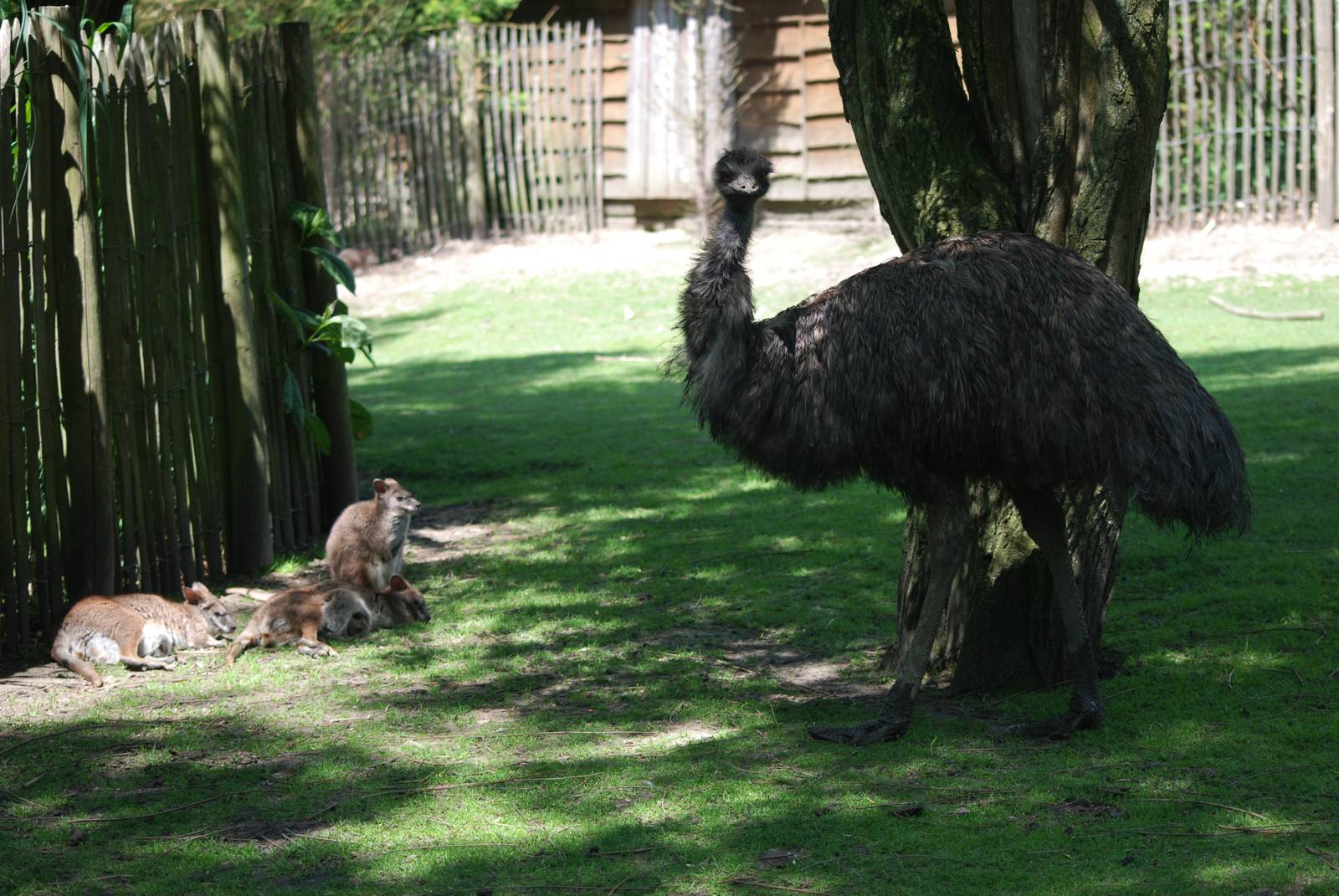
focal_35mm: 105
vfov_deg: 13.1
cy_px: 448
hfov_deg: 19.4
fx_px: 3910
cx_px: 670
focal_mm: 70
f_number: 4
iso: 200
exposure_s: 1/250
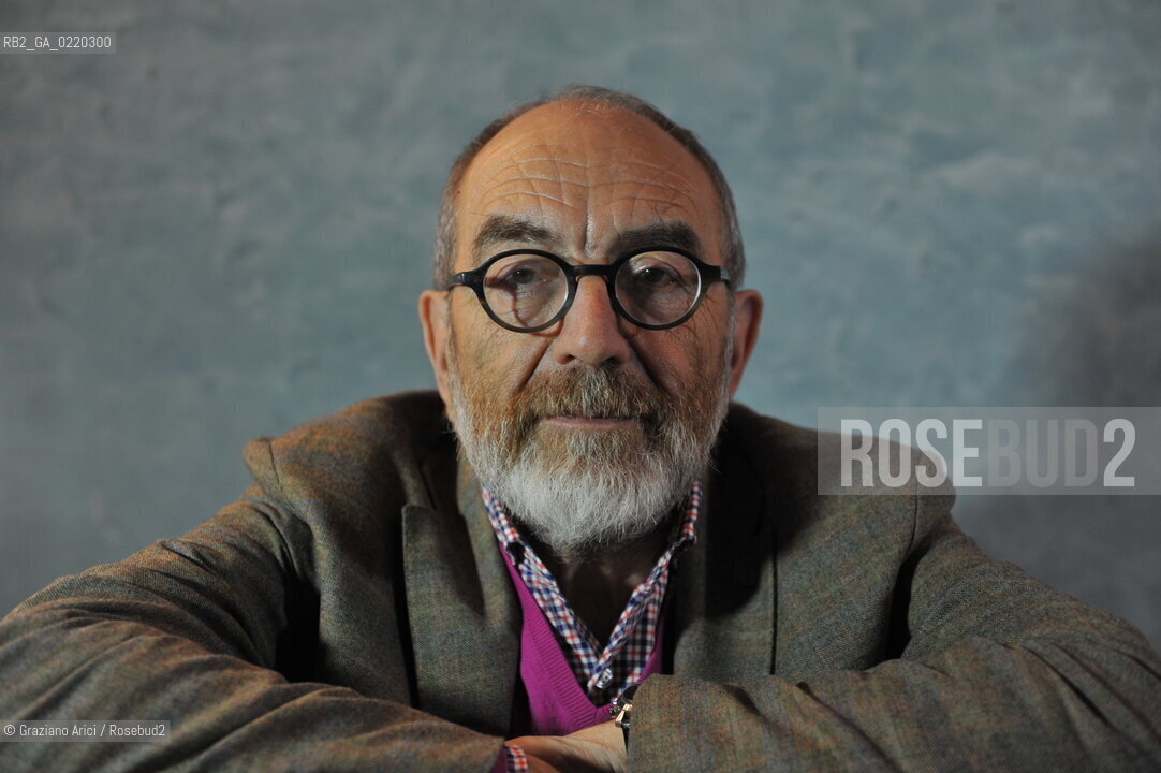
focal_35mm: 52
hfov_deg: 38.2
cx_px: 580
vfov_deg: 26.0
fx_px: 1676
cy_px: 386
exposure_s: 1/80
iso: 640
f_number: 3.2
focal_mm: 52
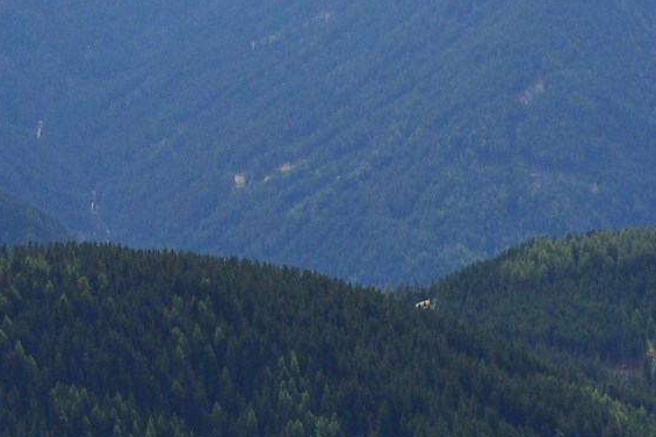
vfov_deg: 6.6
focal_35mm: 204
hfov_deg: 9.8
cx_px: -349
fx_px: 3715
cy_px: -357
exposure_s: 1/500
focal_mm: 32
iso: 400
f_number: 11
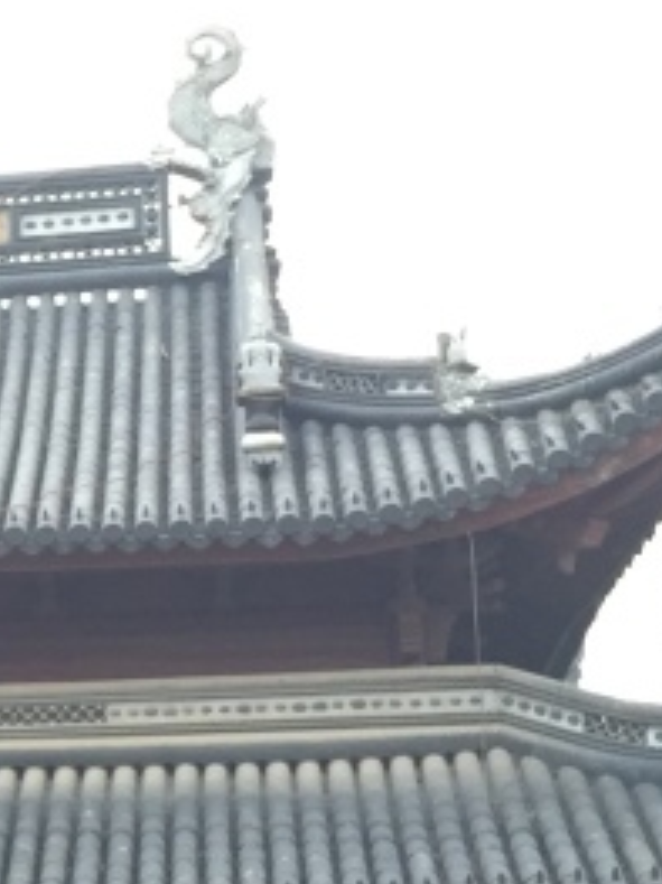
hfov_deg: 12.0
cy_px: 625
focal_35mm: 113
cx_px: -528
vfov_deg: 17.4
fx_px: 2884
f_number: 2.2
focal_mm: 4.15
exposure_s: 1/120
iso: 50
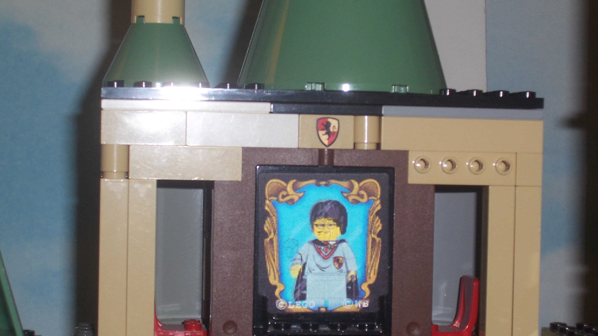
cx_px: 298
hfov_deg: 23.7
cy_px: 178
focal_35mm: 90
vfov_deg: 13.4
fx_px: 1427
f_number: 4.1
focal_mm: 13.5
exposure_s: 1/90
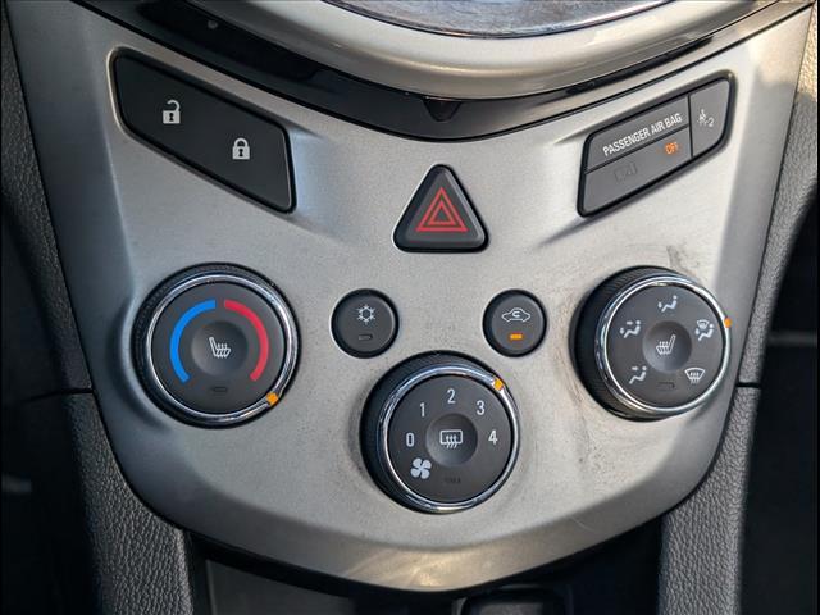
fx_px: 1161
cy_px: 308
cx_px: 410
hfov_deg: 38.9
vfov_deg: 29.7
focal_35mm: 49
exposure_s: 1/714
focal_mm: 6.9
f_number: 1.68
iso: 186
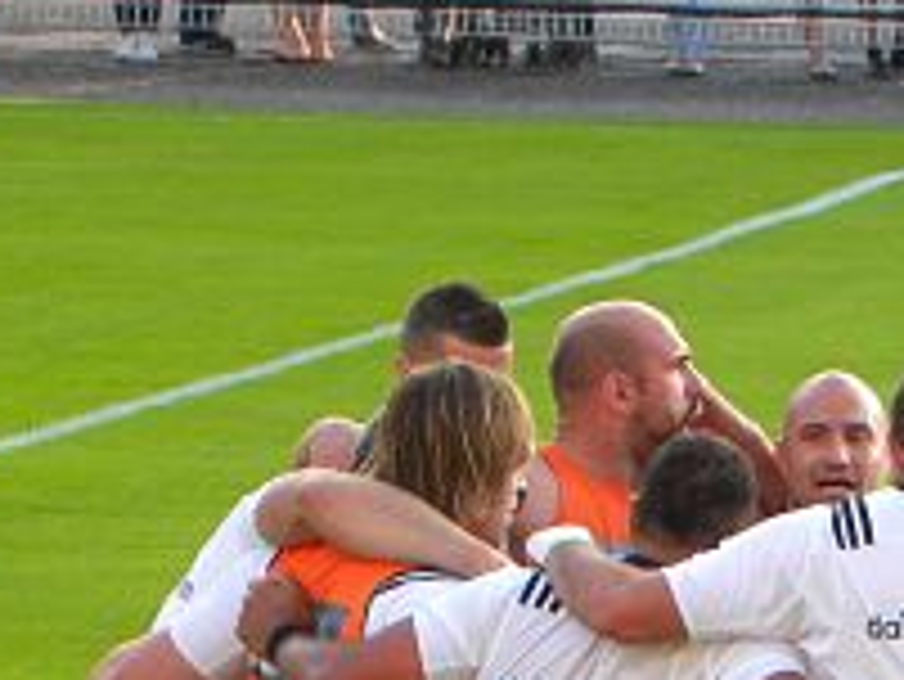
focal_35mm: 738
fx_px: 19284
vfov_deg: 2.0
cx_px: 1003
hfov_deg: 2.7
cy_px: 955
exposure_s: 1/55.1
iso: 64
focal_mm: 44
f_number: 4.5
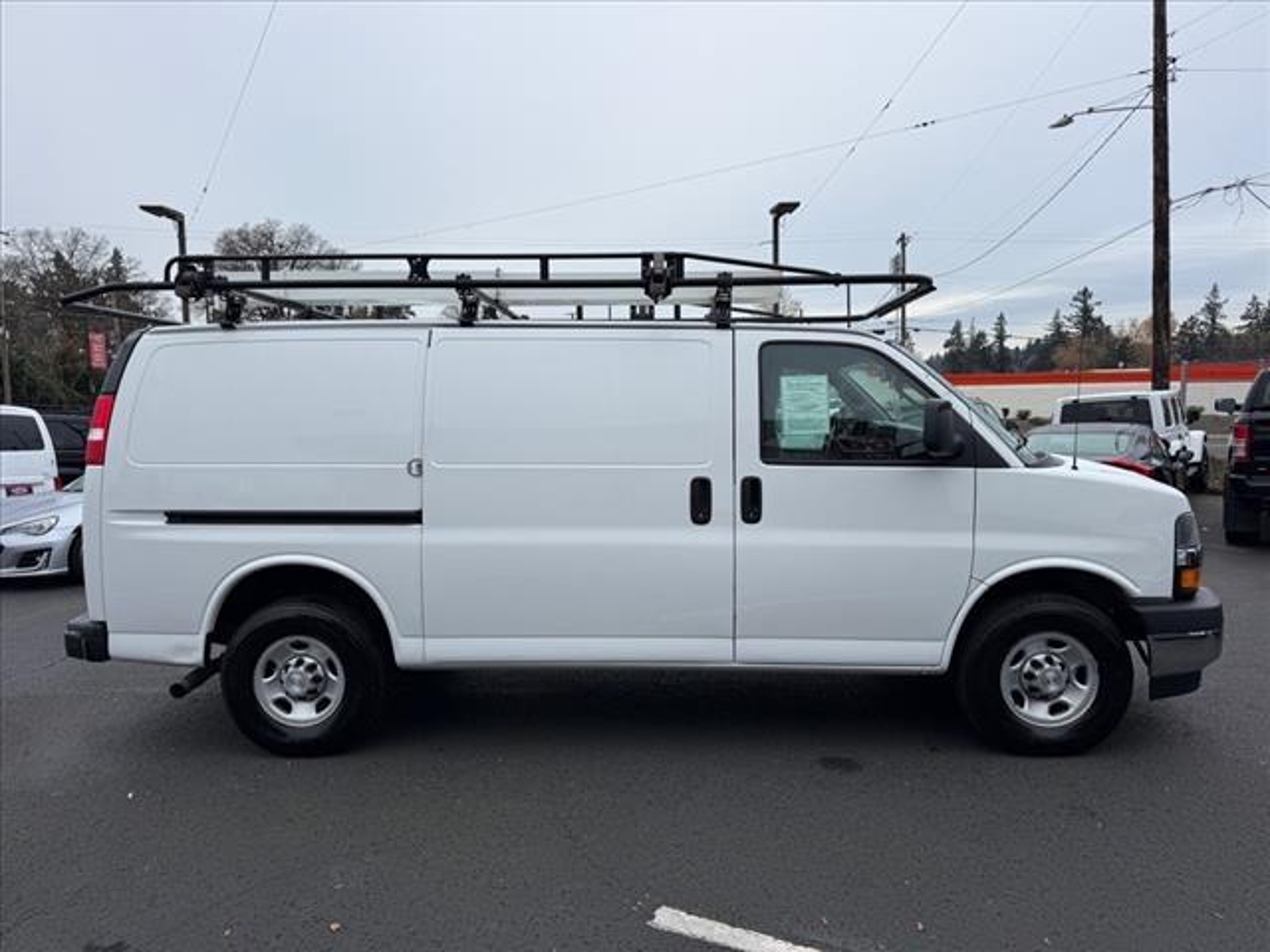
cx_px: 635
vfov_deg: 56.8
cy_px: 476
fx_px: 881
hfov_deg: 71.6
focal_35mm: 24
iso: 80
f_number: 1.78
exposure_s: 1/1230
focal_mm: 6.76
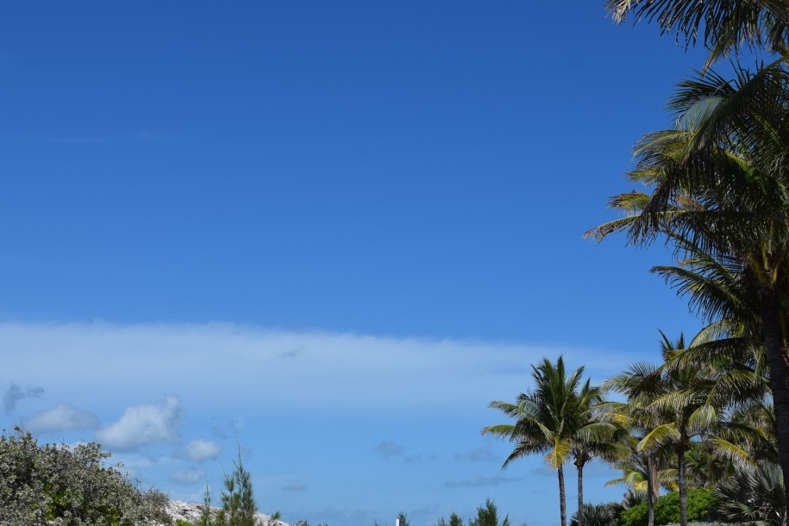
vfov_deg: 21.8
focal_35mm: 62
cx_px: 366
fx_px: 1359
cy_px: 383
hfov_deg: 32.4
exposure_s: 1/500
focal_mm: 28
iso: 200
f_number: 11
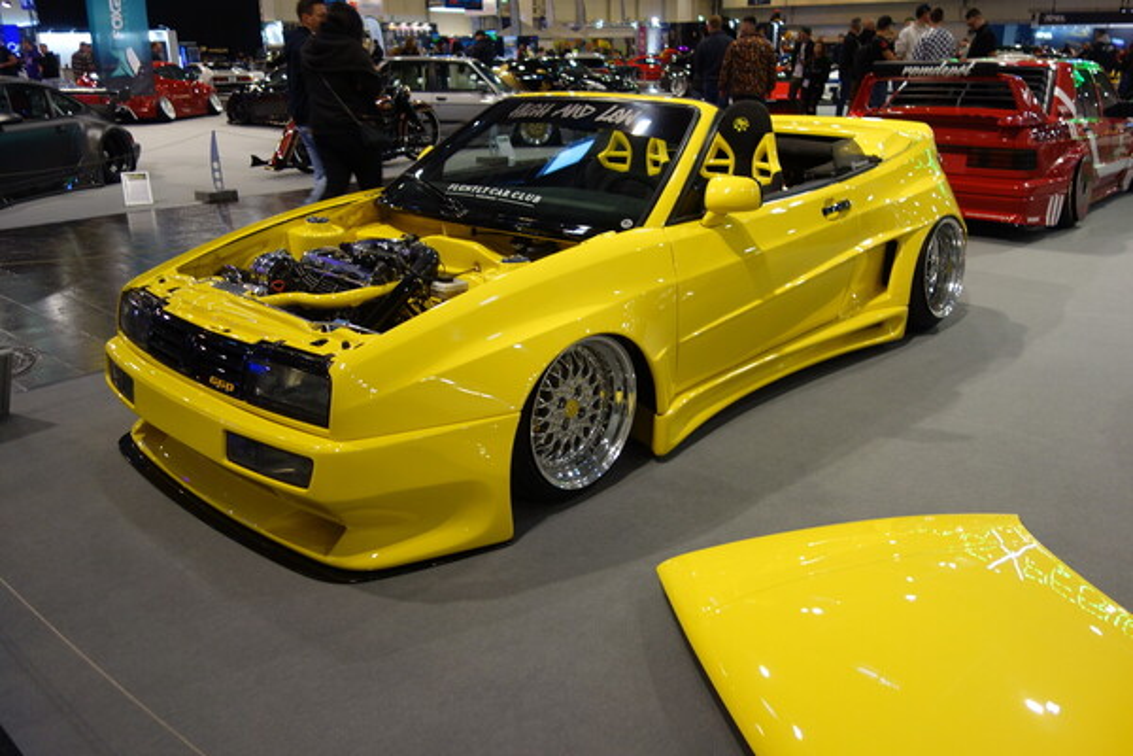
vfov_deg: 46.4
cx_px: 566
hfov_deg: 65.5
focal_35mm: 28
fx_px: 881
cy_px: 378
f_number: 1.8
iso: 125
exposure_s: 1/50
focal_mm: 10.4
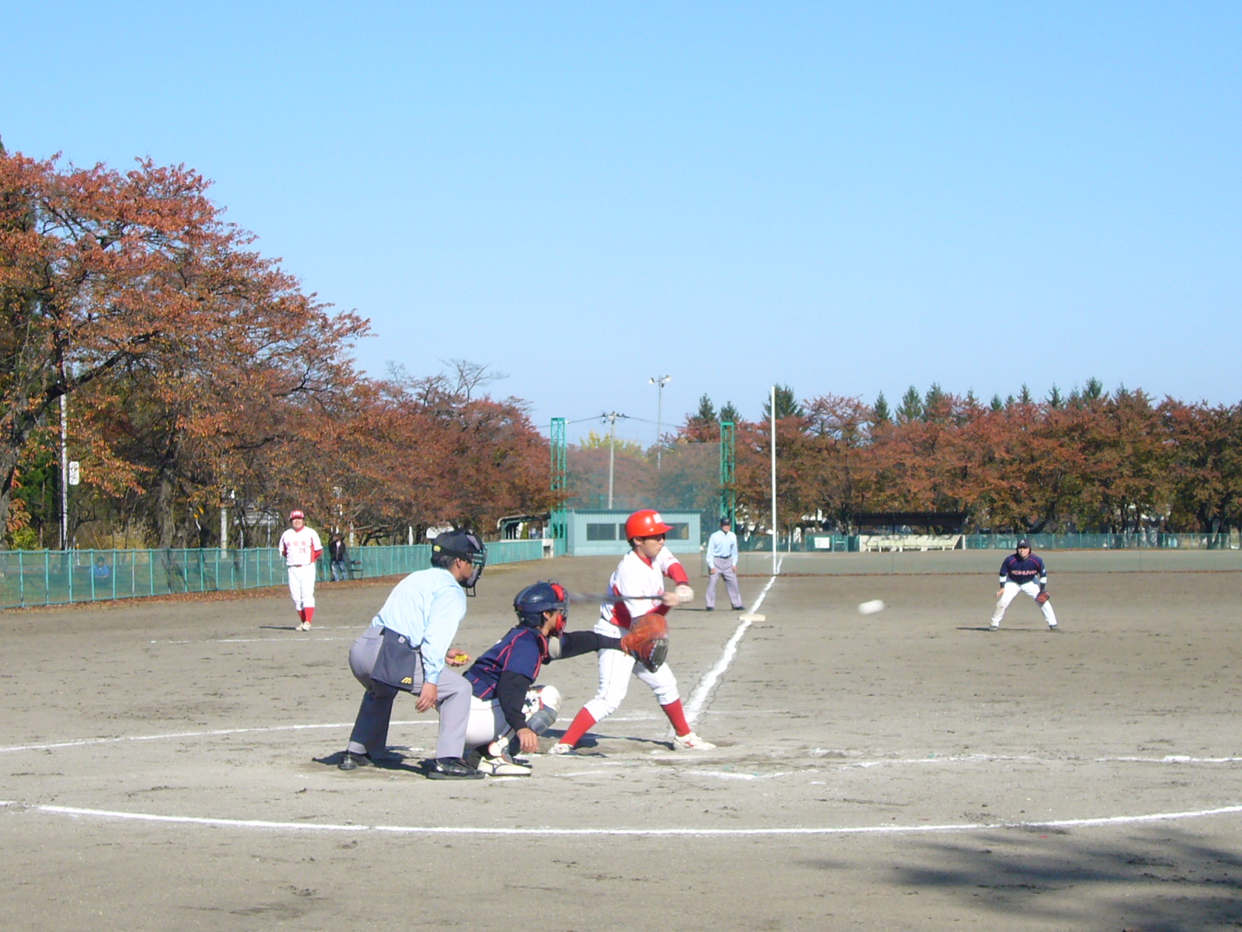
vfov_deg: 18.4
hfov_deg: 24.4
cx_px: 621
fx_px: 2870
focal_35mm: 80
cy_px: 466
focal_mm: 9.6
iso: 80
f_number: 8
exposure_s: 1/200
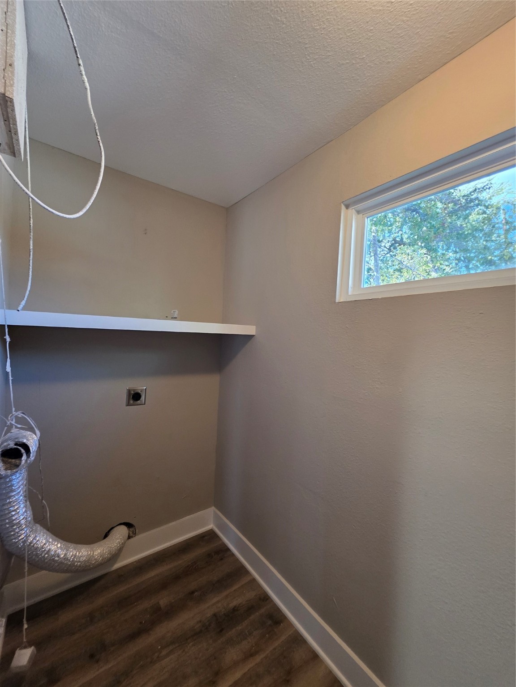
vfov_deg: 106.2
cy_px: 344
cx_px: 258
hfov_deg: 89.9
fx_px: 258
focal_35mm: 13
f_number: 1.9
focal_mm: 2.2
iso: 160
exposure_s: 1/120
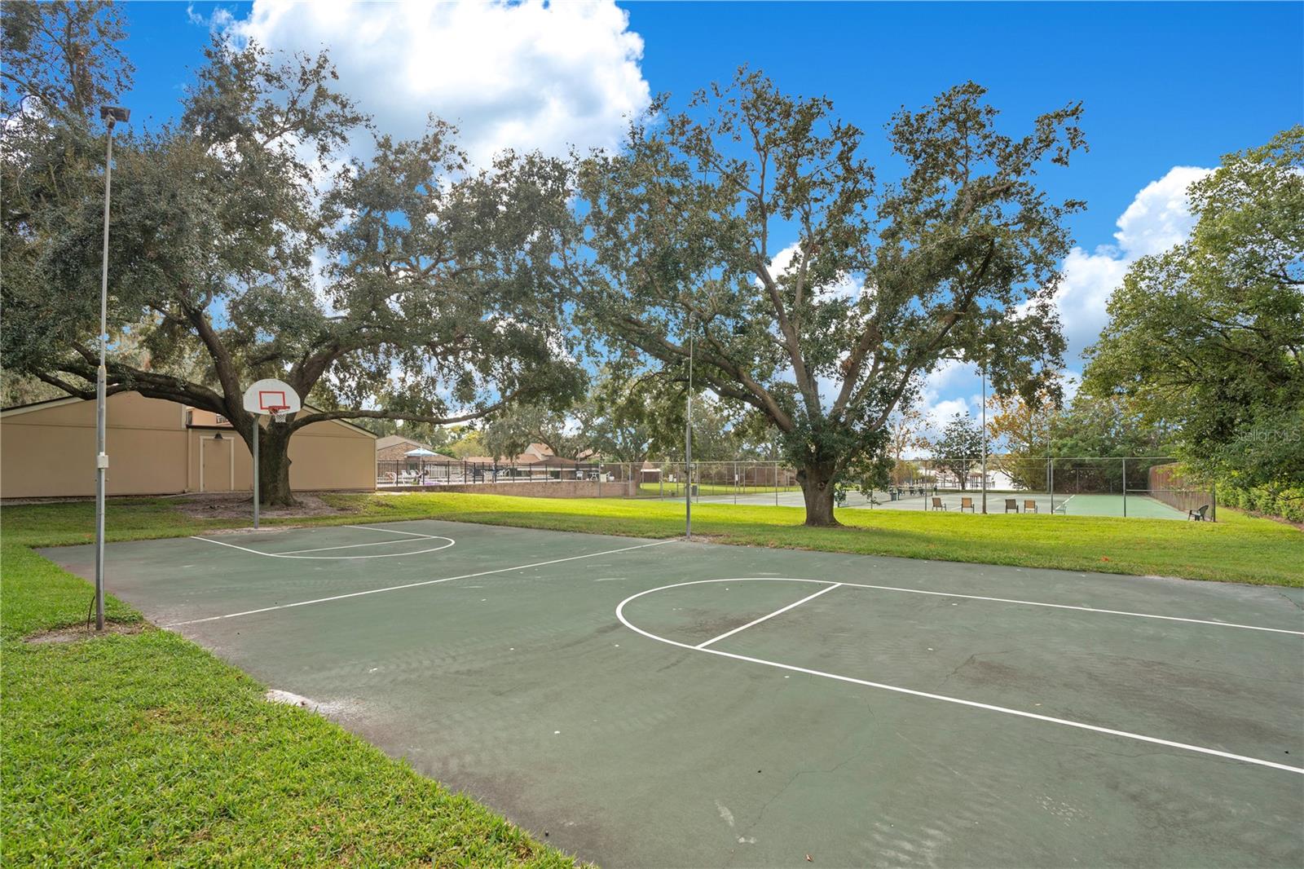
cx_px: 652
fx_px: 579
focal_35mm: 16
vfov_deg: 73.7
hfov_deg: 96.7
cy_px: 434
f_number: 7.1
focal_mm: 16
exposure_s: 1/100
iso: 100
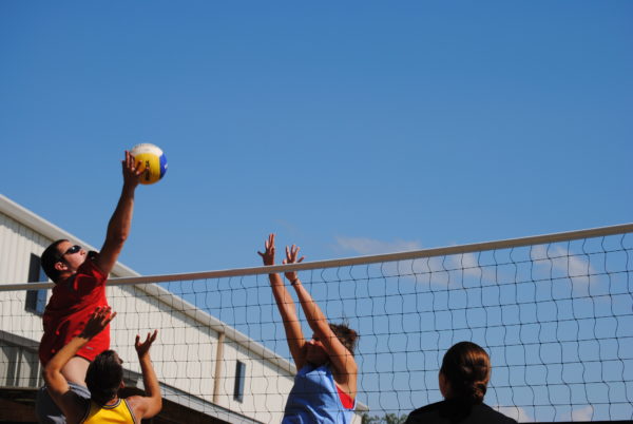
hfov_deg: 20.6
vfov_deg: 13.9
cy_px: 212
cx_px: 316
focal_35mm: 99
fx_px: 1743
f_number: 7.1
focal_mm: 66
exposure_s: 1/800
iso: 100
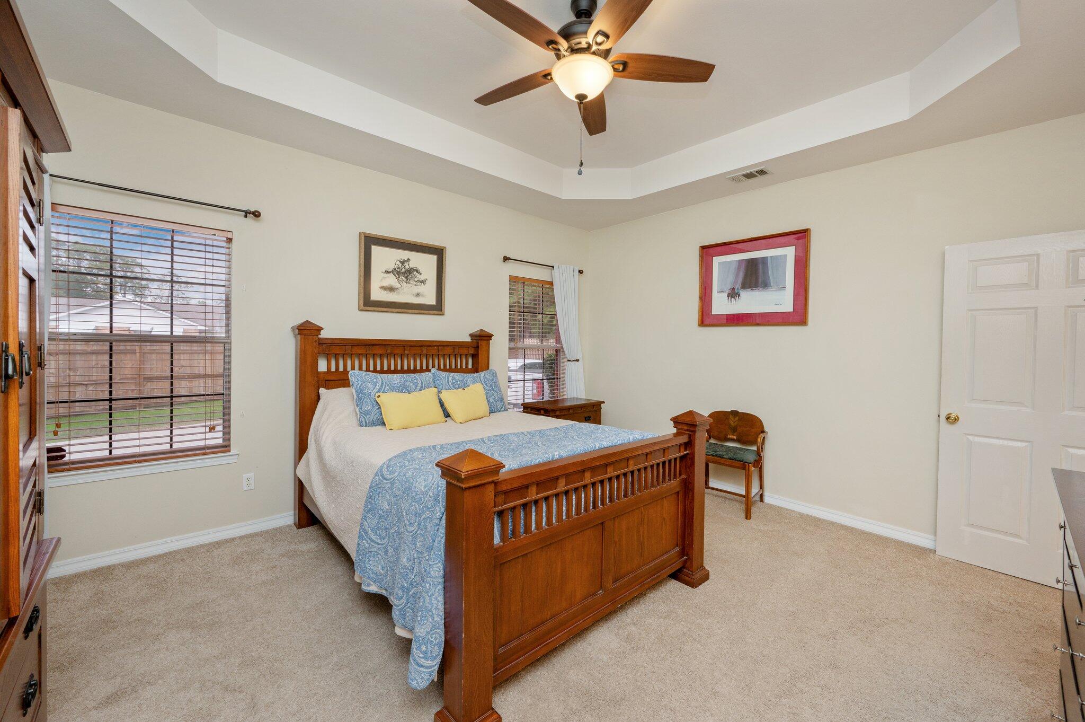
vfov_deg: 81.1
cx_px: 542
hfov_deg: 104.3
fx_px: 422
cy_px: 361
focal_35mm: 14
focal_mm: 14
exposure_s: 1/30
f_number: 9
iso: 500
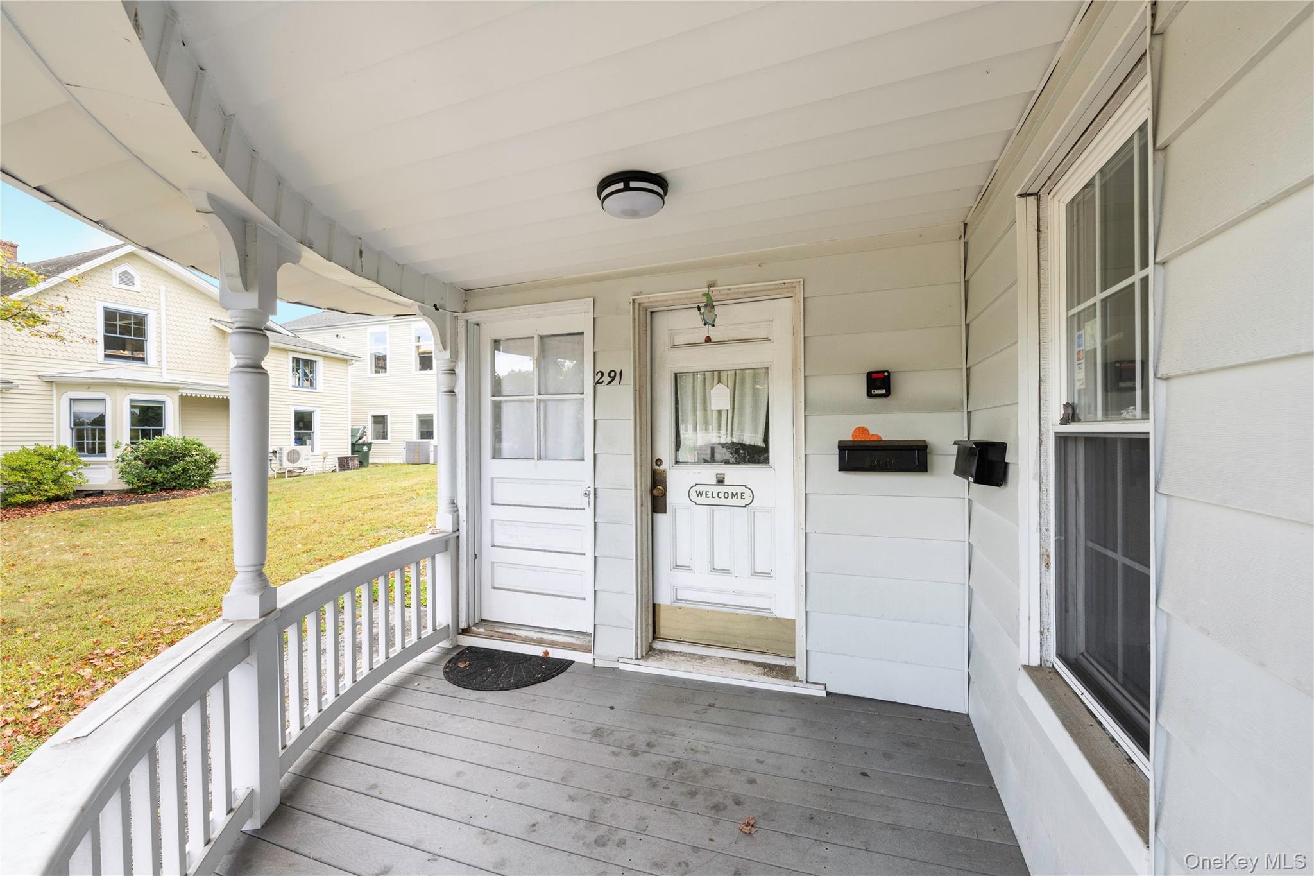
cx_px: 657
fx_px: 511
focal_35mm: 14
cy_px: 438
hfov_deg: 104.3
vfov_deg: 81.2
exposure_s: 1/200
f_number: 7.1
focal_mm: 14
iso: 320
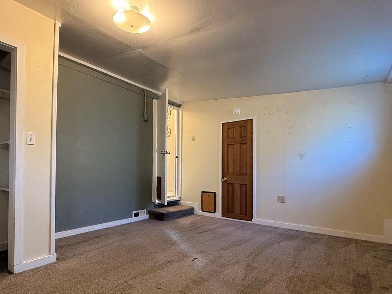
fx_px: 226
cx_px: 161
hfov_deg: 81.0
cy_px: 170
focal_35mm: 20
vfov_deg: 65.6
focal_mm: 2.22
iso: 400
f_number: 2.2
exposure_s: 1/60
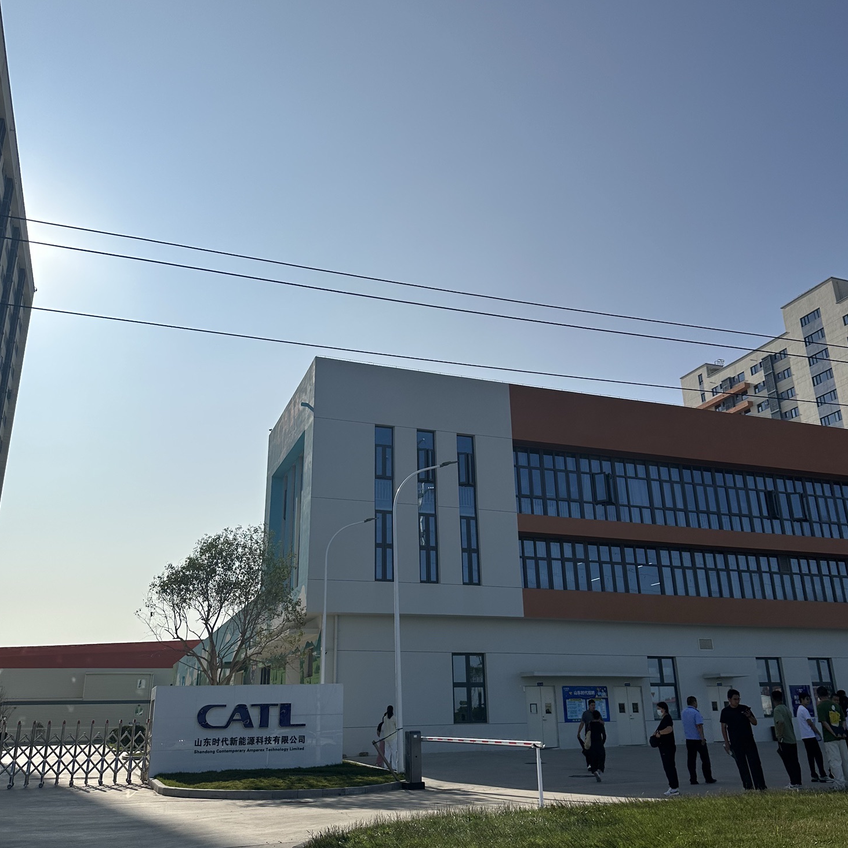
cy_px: 431
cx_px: 427
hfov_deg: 55.6
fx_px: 804
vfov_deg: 55.6
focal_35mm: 29
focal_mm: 6.86
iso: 80
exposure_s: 1/13699
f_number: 1.78
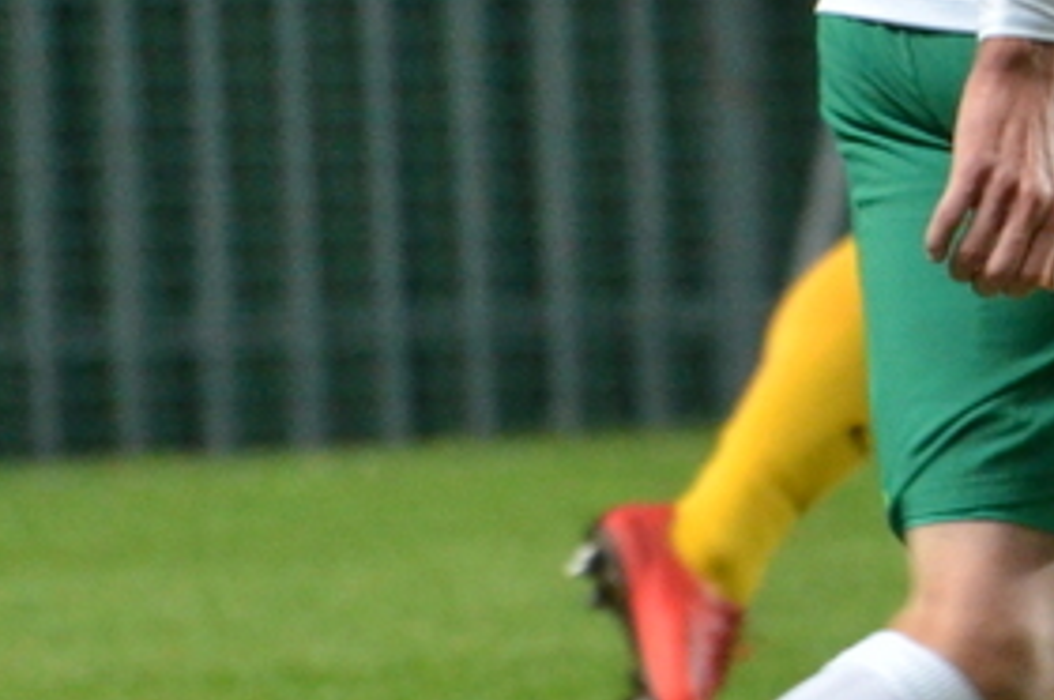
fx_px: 45093
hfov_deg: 1.3
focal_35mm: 1542
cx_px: 1705
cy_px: 43
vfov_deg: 0.9
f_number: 5.6
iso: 2000
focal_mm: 240
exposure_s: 1/200
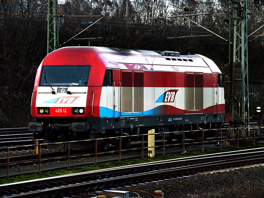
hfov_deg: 9.2
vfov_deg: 6.9
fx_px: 1632
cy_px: 99
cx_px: 132
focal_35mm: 214
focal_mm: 38.2
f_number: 5.6
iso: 100
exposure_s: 1/20
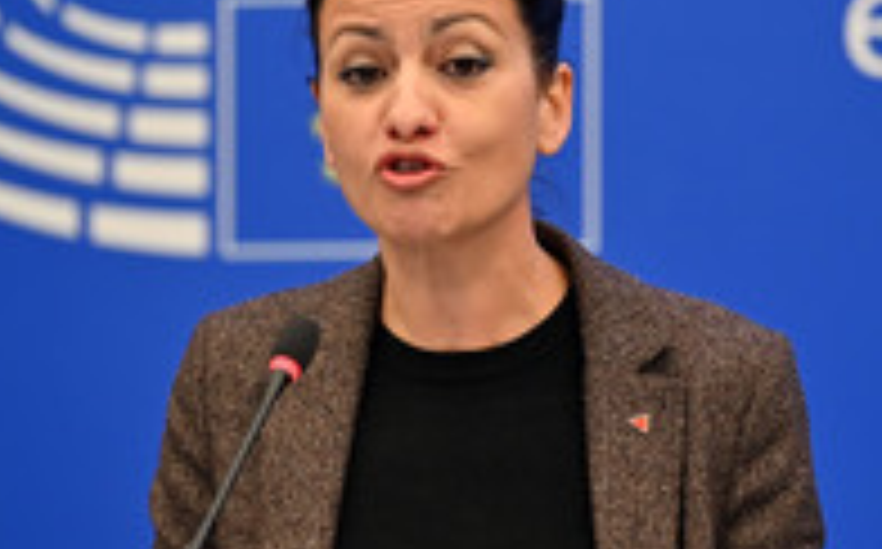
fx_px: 8451
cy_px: 171
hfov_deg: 6.0
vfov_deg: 3.7
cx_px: 637
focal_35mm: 352
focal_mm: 150
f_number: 2.8
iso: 640
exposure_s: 1/160
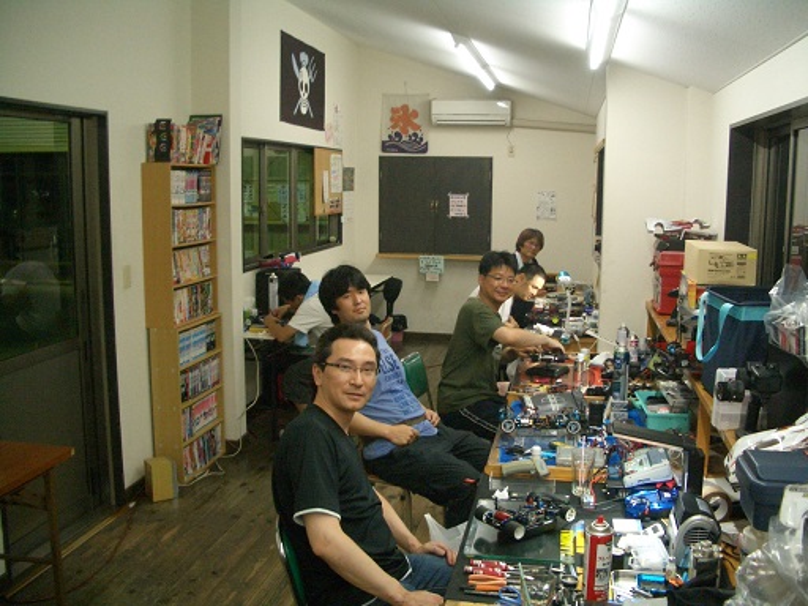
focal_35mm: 35
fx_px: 817
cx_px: 404
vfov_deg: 40.7
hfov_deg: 52.6
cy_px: 303
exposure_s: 1/50
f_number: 2.6
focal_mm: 5.8
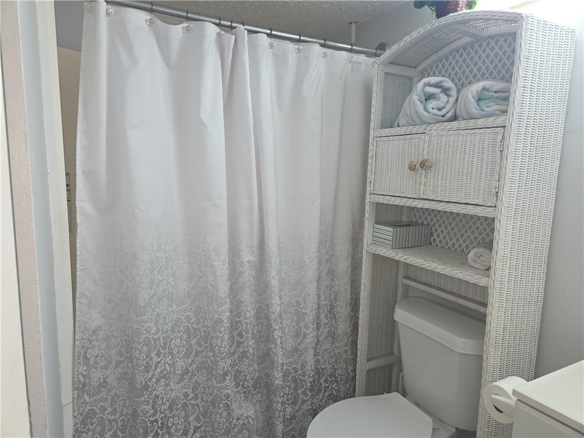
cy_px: 219
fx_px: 388
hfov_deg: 73.9
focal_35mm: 23
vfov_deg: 58.9
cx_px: 292
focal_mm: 5.4
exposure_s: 1/60
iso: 64
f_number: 1.8
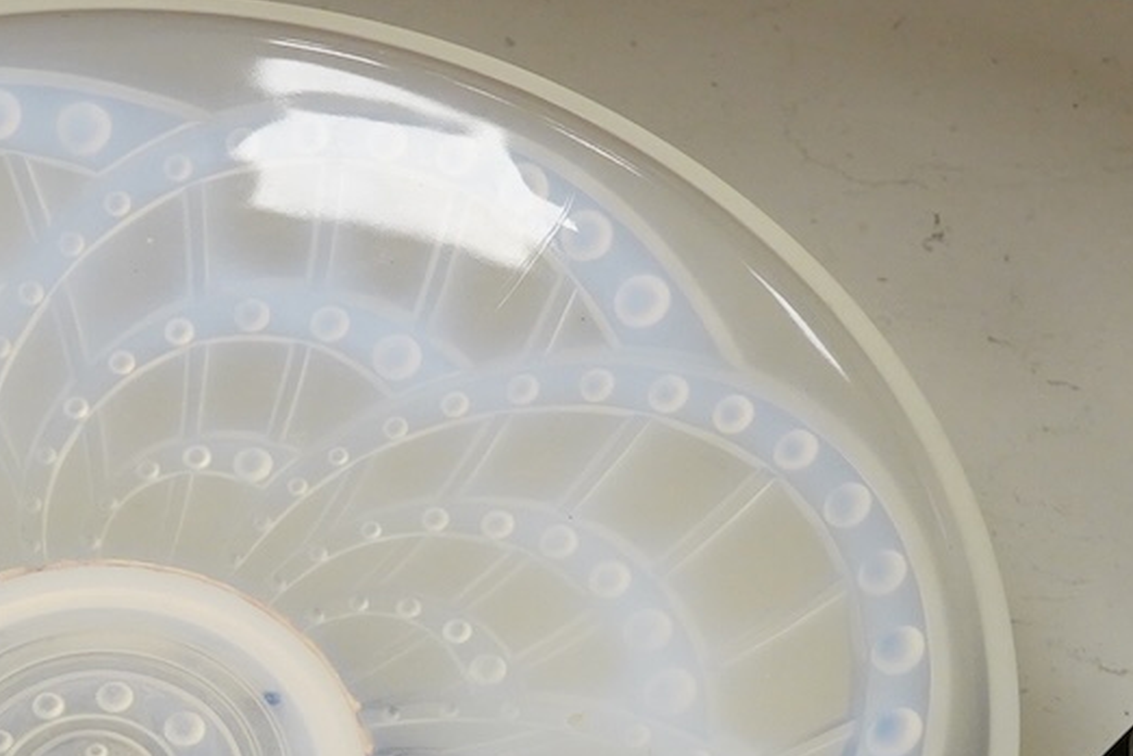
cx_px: 84
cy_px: 763
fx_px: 3053
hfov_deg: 20.5
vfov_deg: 13.9
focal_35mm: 97
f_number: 11
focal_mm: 30
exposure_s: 1/200
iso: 3200
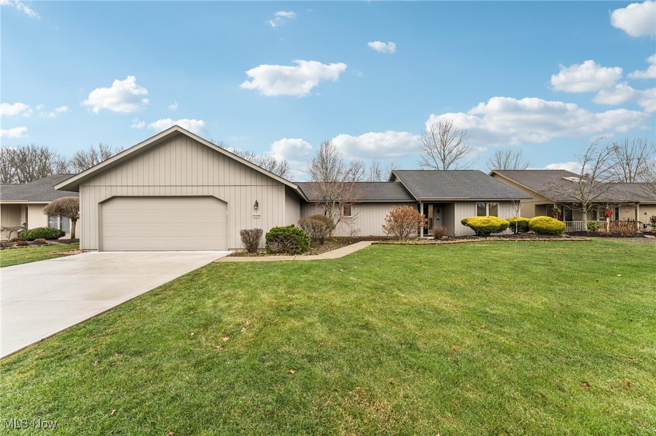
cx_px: 328
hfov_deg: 104.3
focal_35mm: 14
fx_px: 255
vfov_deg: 81.2
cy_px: 218
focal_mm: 14
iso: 200
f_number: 8
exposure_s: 1/25
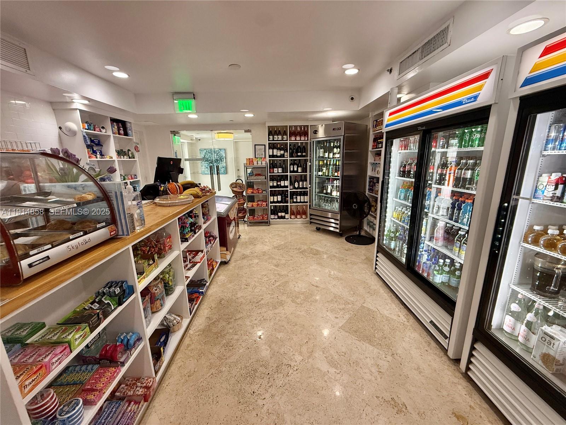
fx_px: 229
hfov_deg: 102.1
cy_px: 212
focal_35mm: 14
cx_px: 283
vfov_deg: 85.7
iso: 320
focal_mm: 2.22
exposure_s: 1/120
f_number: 2.2
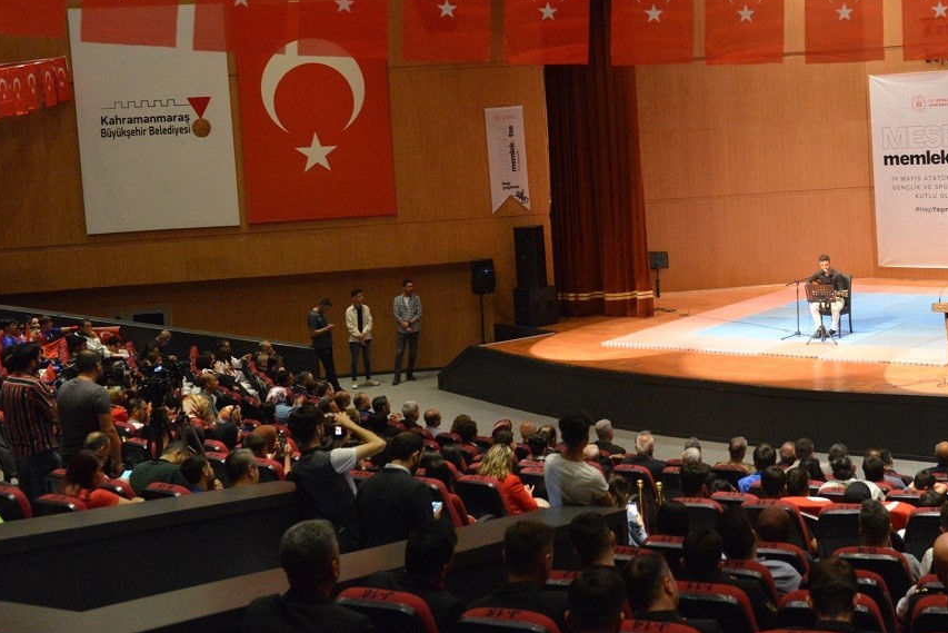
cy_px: 210
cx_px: 670
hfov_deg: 38.2
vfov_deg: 26.3
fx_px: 1343
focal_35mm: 51
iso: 6400
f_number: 4.5
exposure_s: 1/80
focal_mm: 34
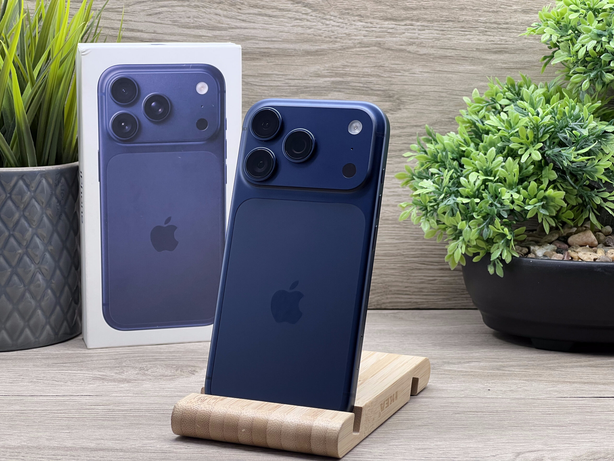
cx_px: 307
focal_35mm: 77
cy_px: 230
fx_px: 1366
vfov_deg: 19.1
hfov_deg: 25.3
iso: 100
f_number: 2.8
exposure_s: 1/100
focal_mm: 9
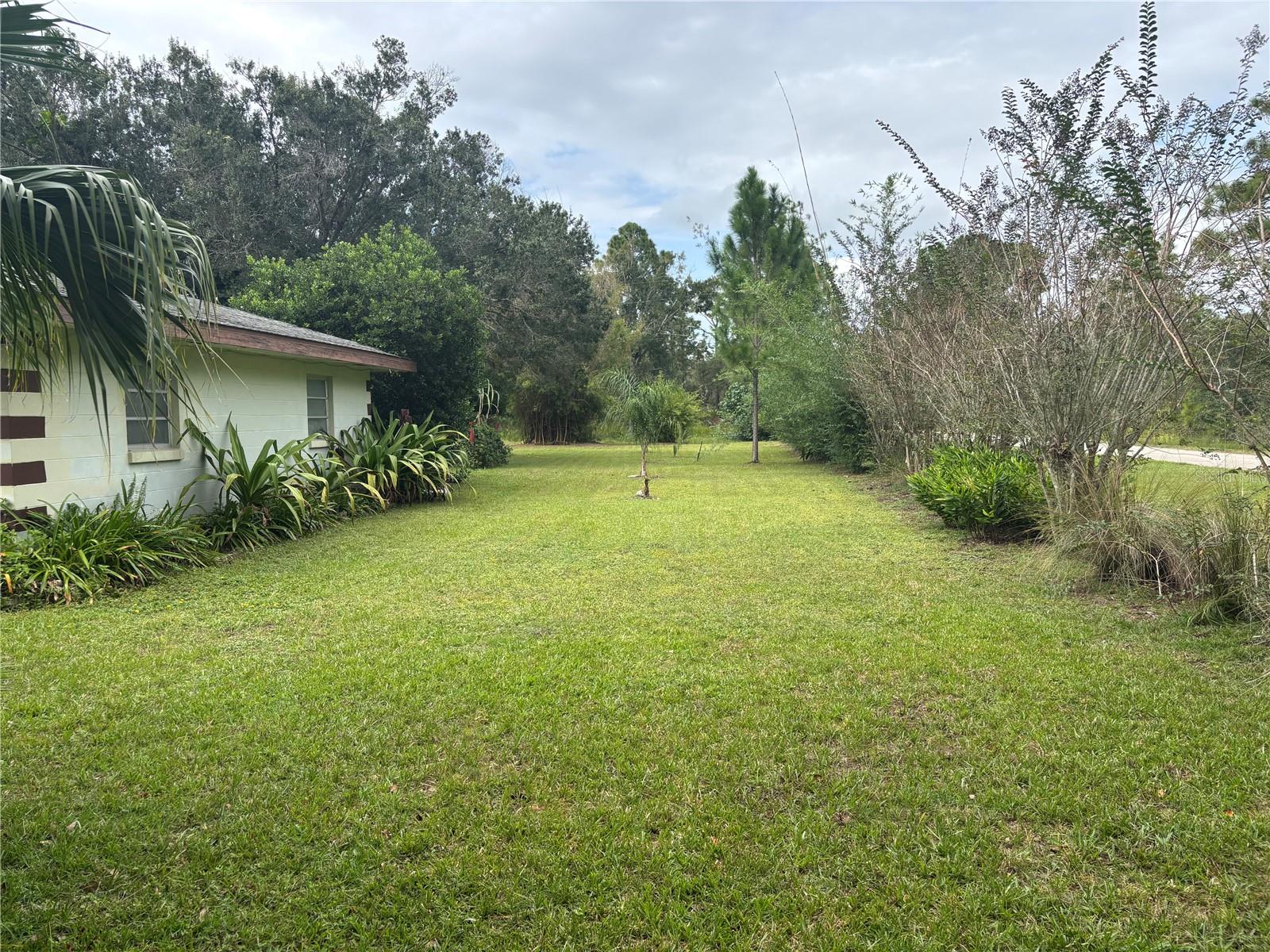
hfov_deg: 67.3
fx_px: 954
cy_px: 476
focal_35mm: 26
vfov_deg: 53.1
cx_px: 635
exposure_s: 1/1037
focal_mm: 5.96
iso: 50
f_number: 1.6
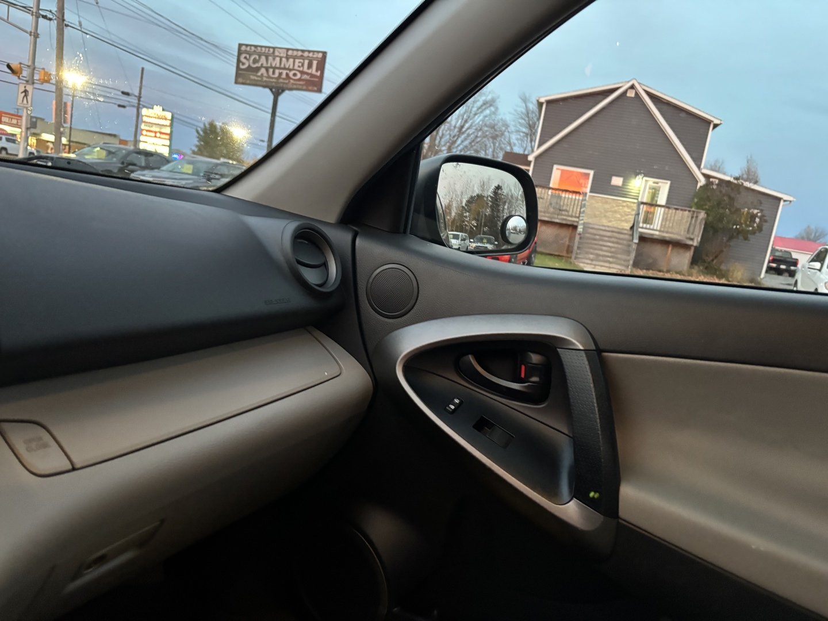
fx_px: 622
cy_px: 310
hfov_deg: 67.3
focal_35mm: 26
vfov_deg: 53.1
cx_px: 414
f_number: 1.6
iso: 640
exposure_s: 1/30
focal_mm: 5.96
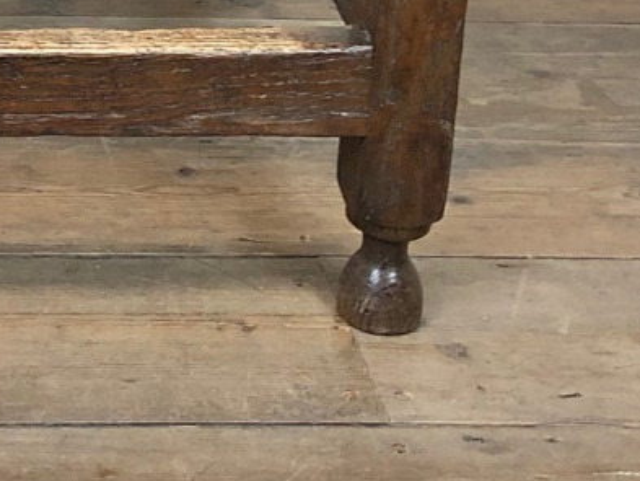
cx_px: -182
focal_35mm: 114
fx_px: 2108
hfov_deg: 16.4
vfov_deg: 11.7
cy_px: -483
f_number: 1.8
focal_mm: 4
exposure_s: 1/50
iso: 25
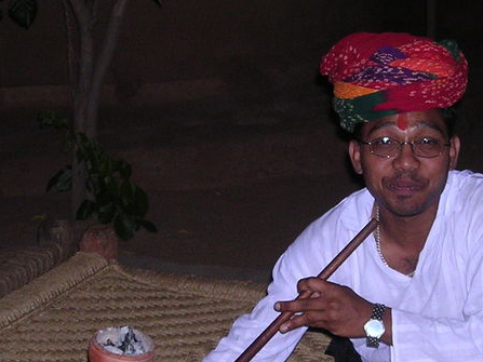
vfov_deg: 16.9
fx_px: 1214
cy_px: 265
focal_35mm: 87
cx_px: 326
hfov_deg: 22.4
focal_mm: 5.8
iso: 187
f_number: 2.8
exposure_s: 1/60.1
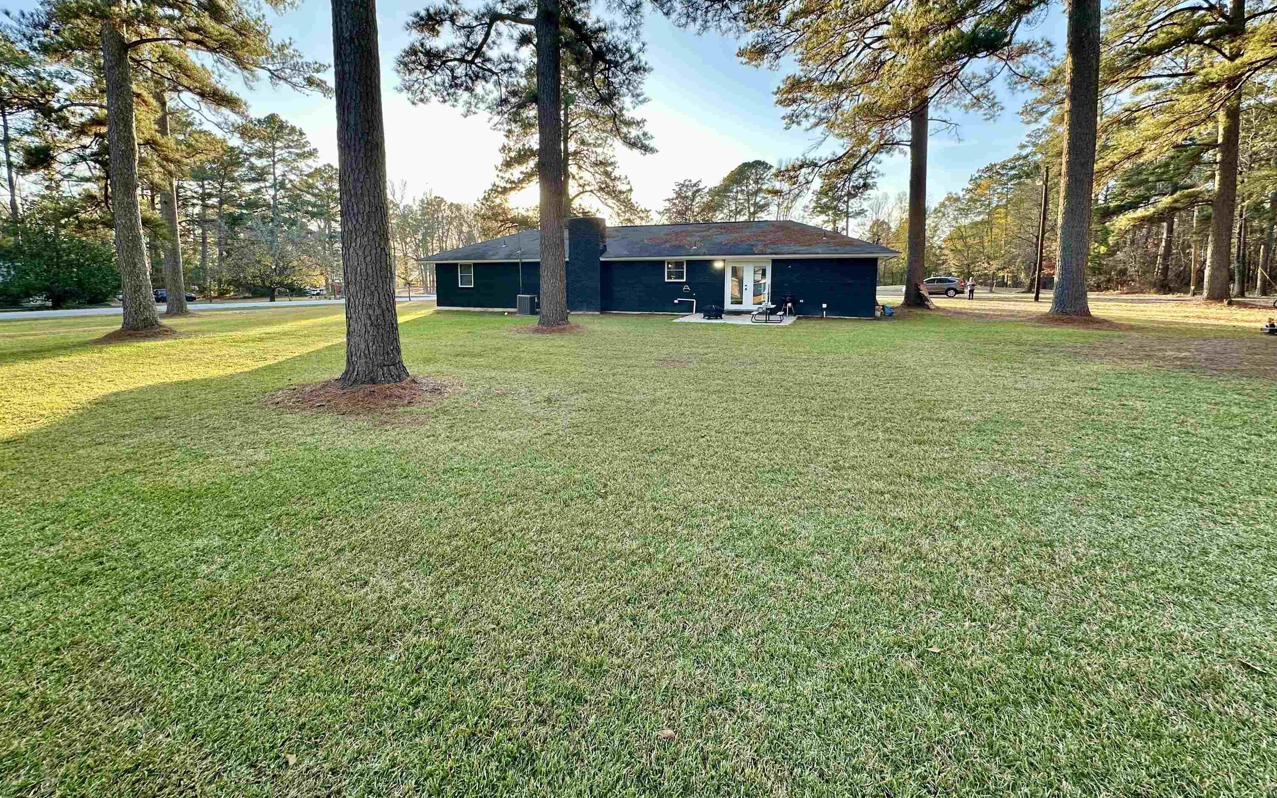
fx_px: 522
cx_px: 635
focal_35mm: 15
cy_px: 333
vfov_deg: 74.3
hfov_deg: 101.5
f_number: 2.2
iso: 40
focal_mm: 2.22
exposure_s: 1/166
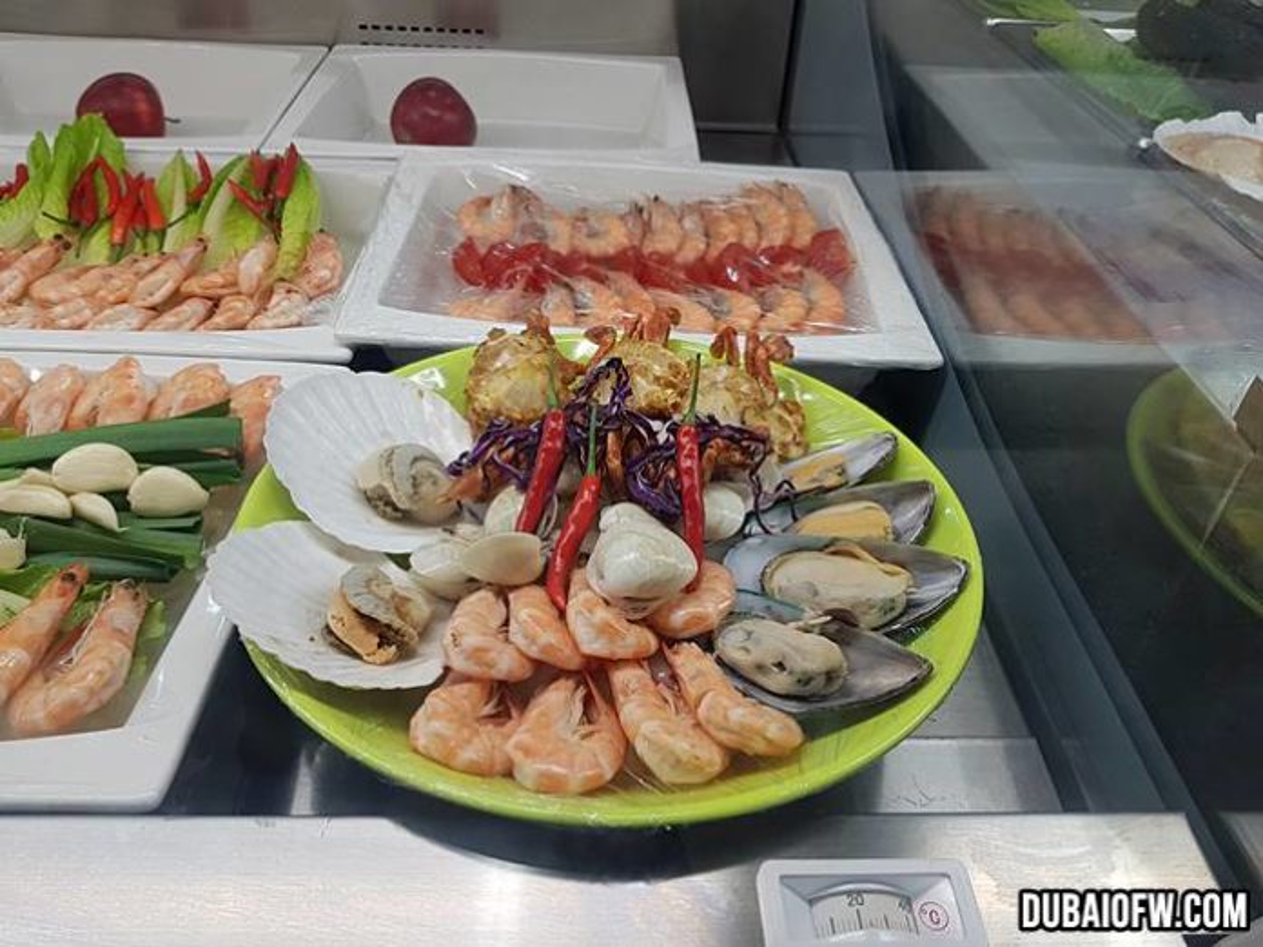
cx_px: 632
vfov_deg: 53.1
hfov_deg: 67.3
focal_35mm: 26
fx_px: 949
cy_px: 474
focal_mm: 4.3
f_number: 1.7
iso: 50
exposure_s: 1/100
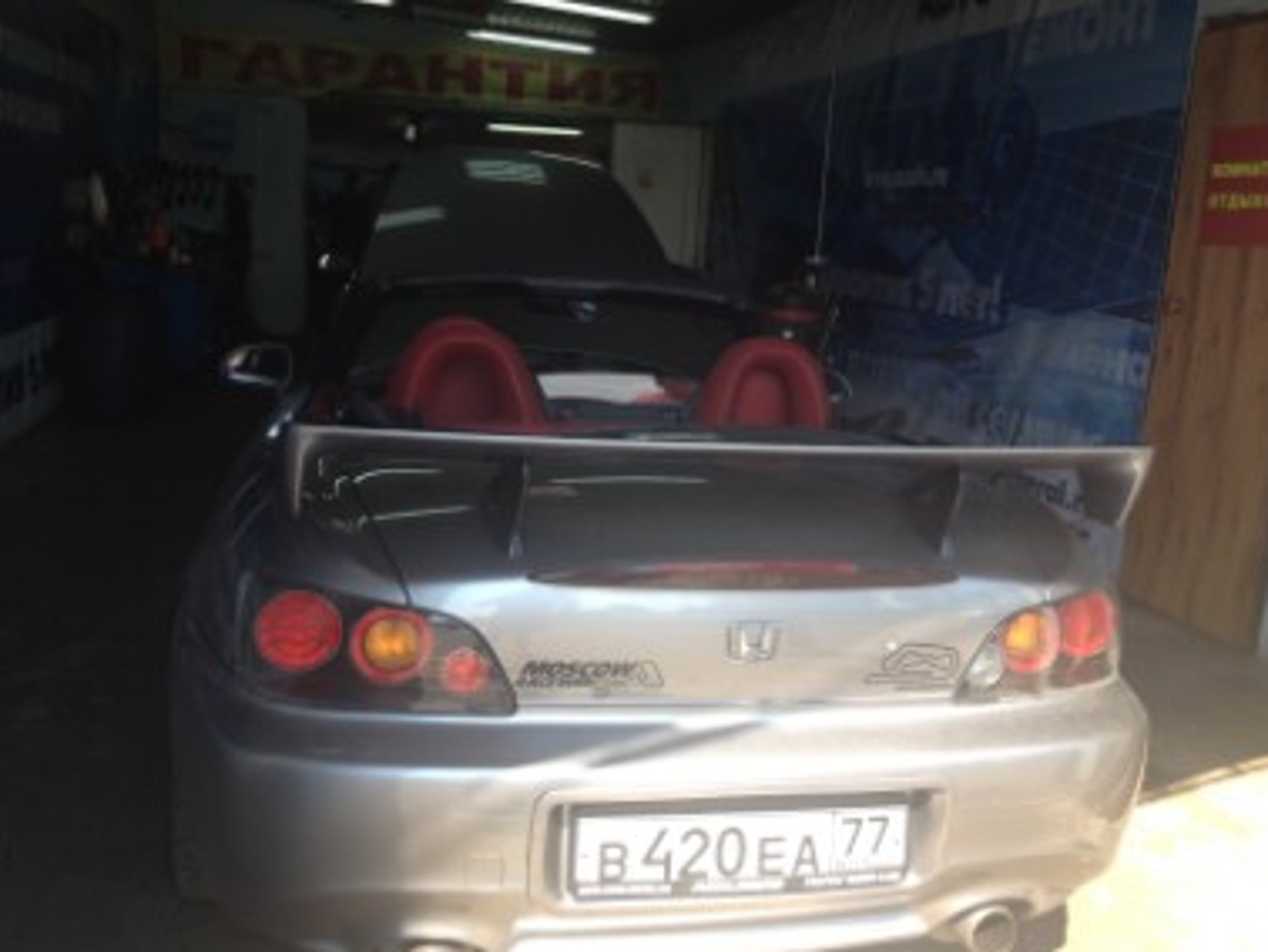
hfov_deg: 50.1
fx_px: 1356
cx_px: 664
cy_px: 476
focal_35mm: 37
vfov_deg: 38.7
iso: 50
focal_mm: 4.28
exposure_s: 1/319
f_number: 2.4
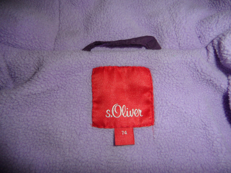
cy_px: 86
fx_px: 160
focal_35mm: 24
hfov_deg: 71.6
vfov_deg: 56.8
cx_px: 116
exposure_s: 1/10
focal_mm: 4.1
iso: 100
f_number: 8.2
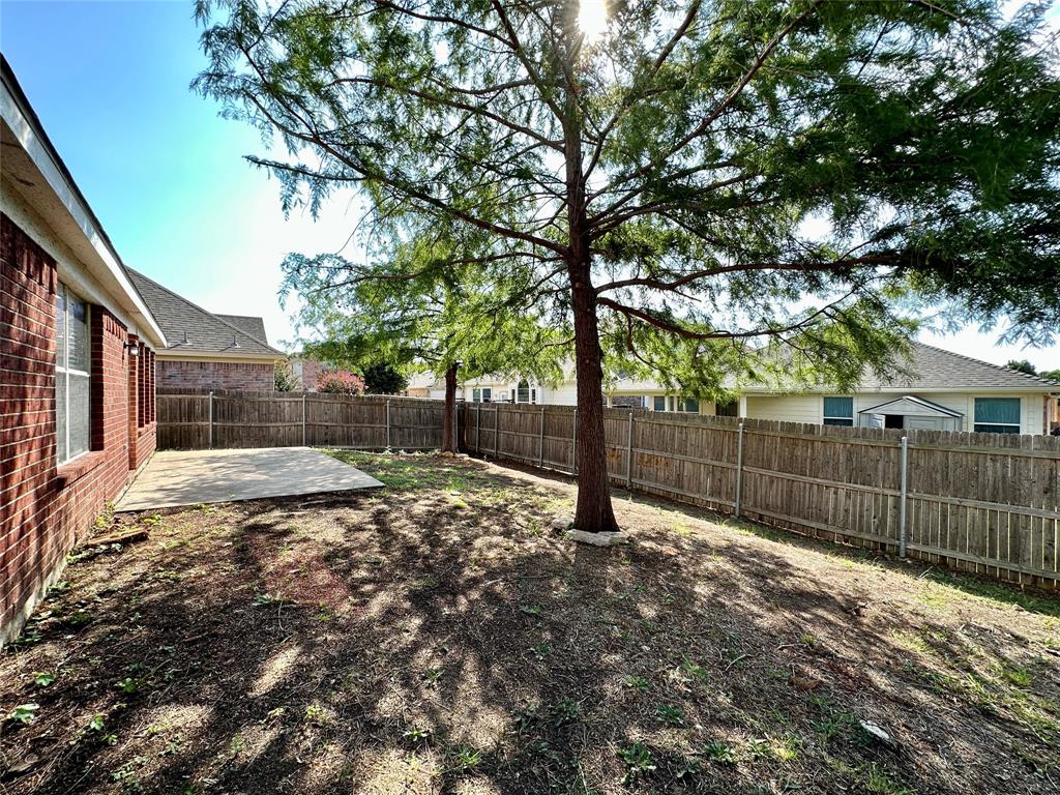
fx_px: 429
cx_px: 530
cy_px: 398
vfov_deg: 85.7
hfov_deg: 102.1
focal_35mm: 14
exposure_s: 1/290
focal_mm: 2.22
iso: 40
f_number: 2.2
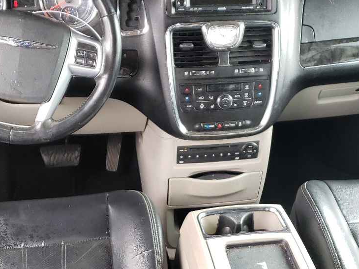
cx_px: 184
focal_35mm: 57
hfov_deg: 33.8
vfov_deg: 25.3
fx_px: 591
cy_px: 205
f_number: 1.5
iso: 90
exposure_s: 1/50
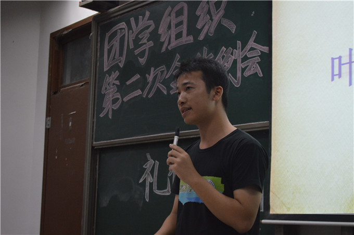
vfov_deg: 19.7
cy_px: 118
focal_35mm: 69
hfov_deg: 29.3
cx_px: 177
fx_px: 678
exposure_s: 1/50
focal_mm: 46
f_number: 5.6
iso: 1600
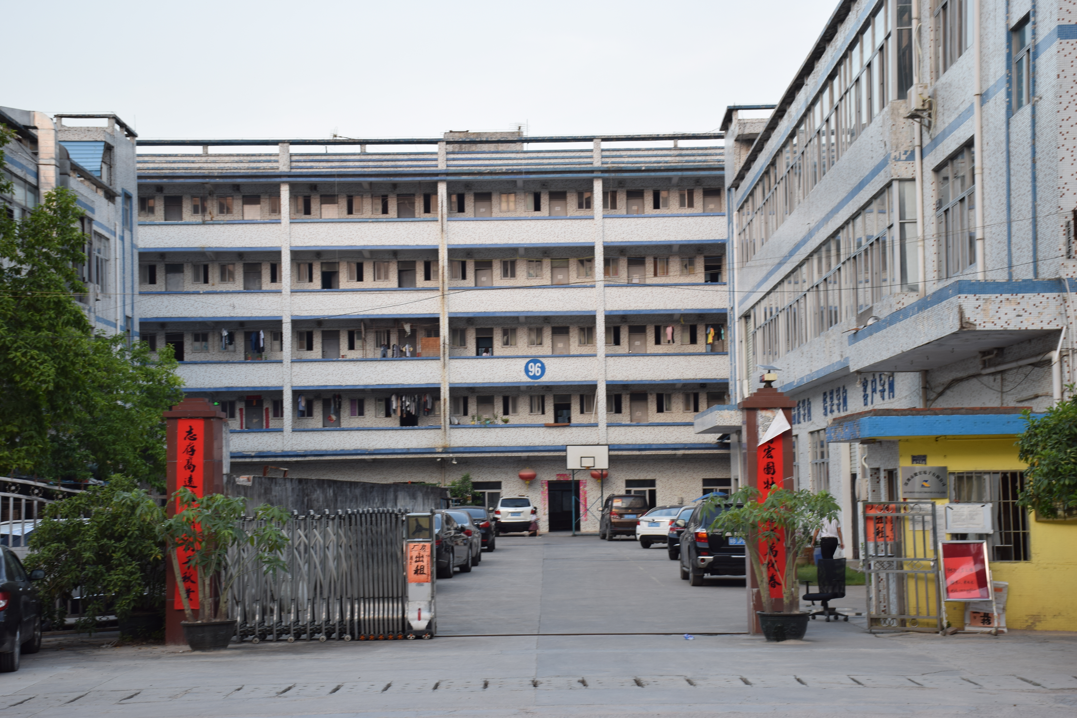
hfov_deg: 33.4
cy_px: 359
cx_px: 538
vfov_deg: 22.6
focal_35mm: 60
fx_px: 1795
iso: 100
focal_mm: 40
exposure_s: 1/25
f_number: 7.1
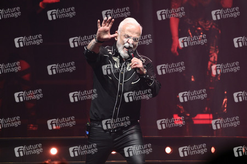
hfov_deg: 4.1
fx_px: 3428
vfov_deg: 2.7
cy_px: 82
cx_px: 124
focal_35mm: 500
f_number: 6.3
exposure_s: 1/250
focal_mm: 500
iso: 3200
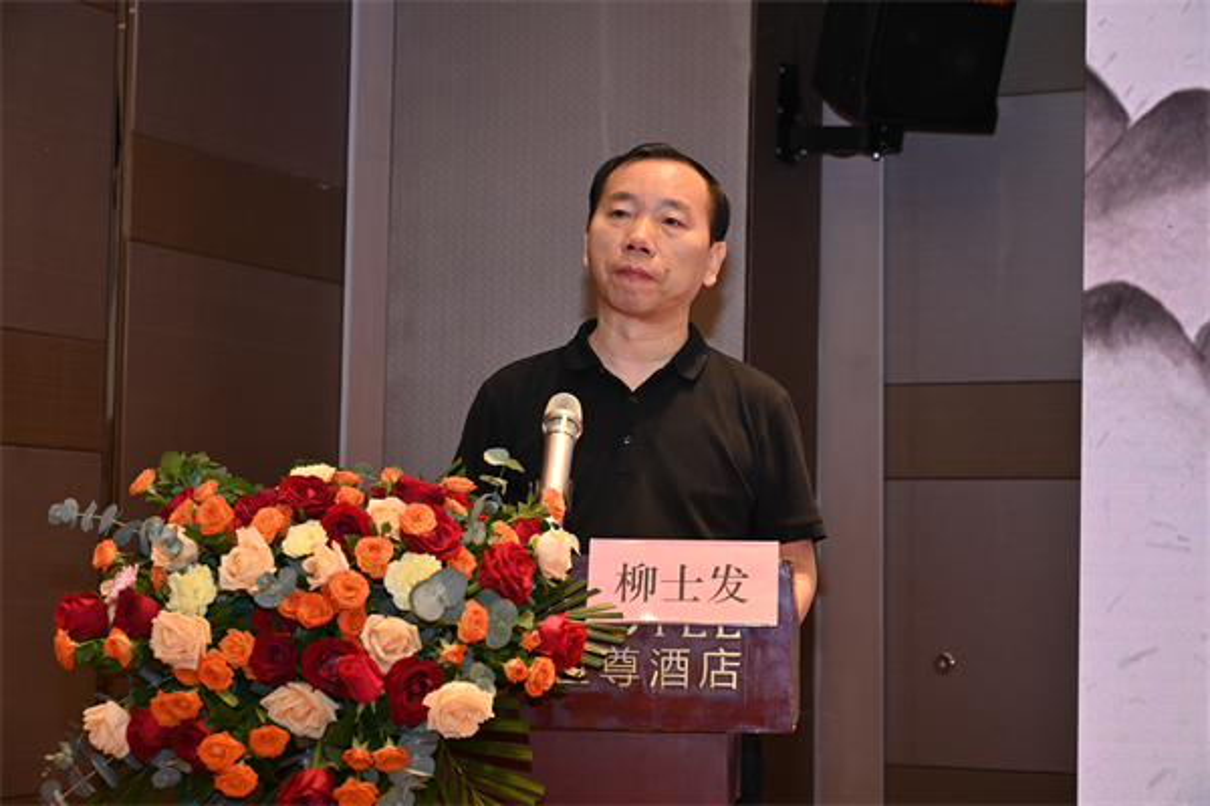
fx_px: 2353
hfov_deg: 28.8
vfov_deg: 19.5
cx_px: 605
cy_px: 403
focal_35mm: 70
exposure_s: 1/100
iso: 800
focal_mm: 70
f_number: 6.3
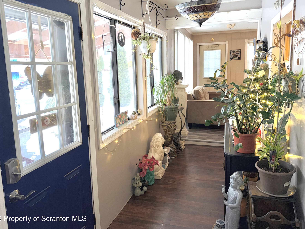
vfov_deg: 51.2
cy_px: 101
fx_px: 238
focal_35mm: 27
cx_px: 151
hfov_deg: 65.3
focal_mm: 6.76
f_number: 1.78
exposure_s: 1/17
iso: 100
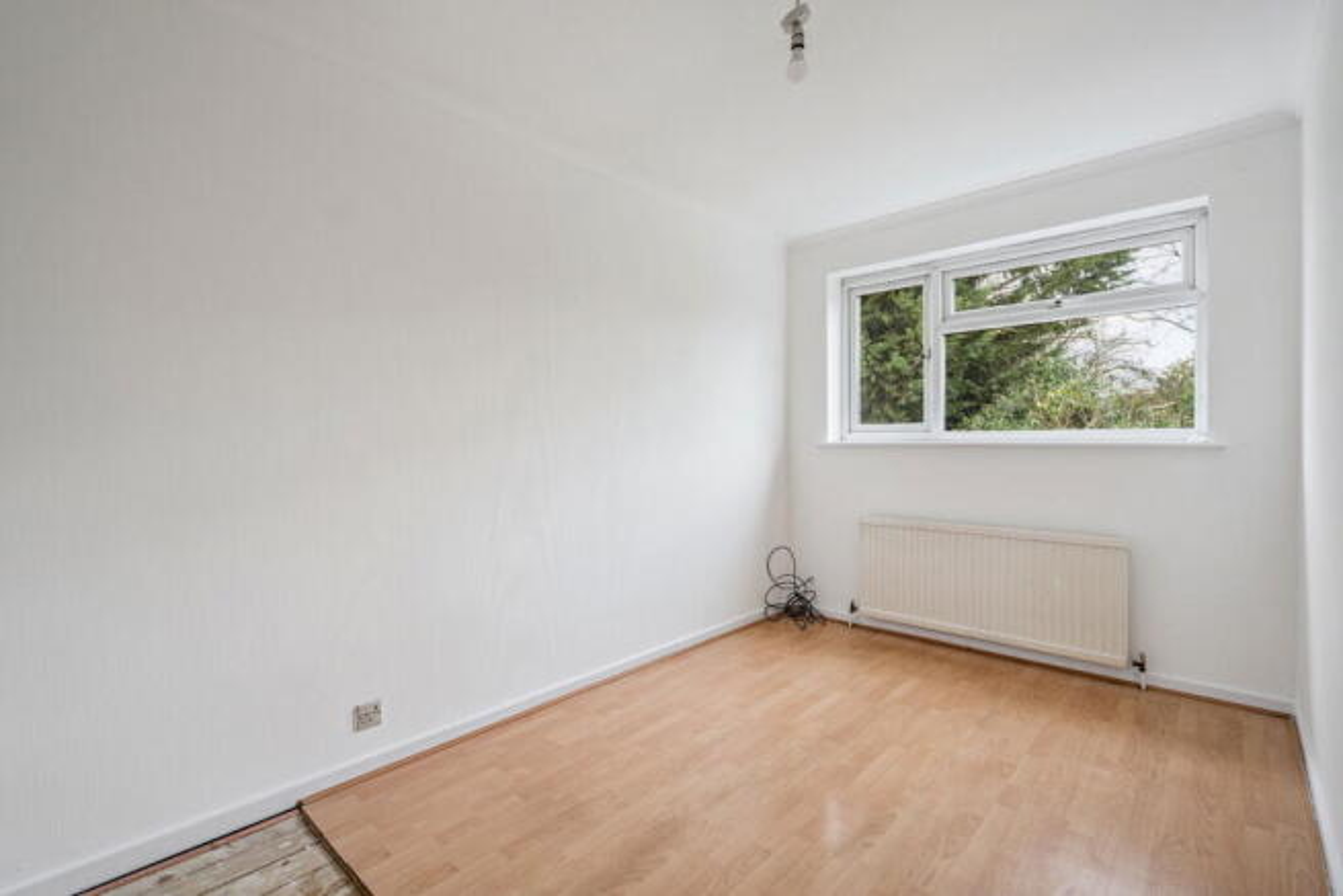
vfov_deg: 73.8
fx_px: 597
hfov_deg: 96.7
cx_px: 672
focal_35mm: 16
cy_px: 448
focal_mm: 16
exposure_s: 1/30
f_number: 4
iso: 320
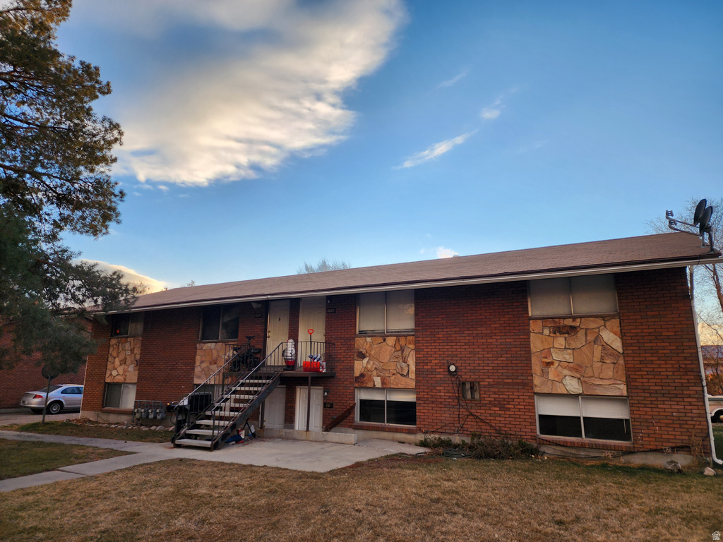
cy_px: 271
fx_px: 480
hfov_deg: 73.9
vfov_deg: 58.9
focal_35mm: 23
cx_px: 362
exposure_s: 1/300
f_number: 1.8
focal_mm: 6.4
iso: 12
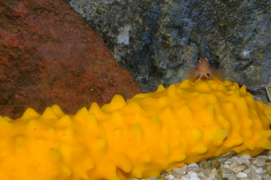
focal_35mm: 56
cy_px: 102
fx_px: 421
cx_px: 124
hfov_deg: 35.6
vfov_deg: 24.1
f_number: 16
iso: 400
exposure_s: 1/45
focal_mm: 26
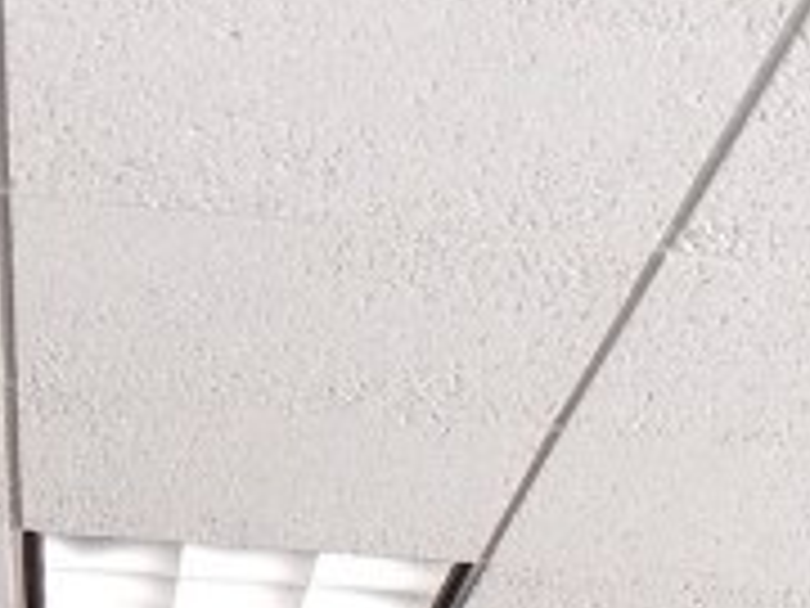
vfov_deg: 9.7
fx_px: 2925
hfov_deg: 15.7
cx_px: 644
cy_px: 1702
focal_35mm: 125
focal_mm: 4
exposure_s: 1/30
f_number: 3
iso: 250
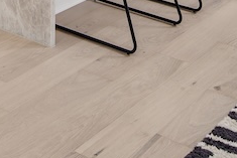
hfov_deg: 21.5
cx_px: 34
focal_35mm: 93
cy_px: -184
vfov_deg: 12.5
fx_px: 613
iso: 160
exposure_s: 1/200
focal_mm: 19
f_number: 9
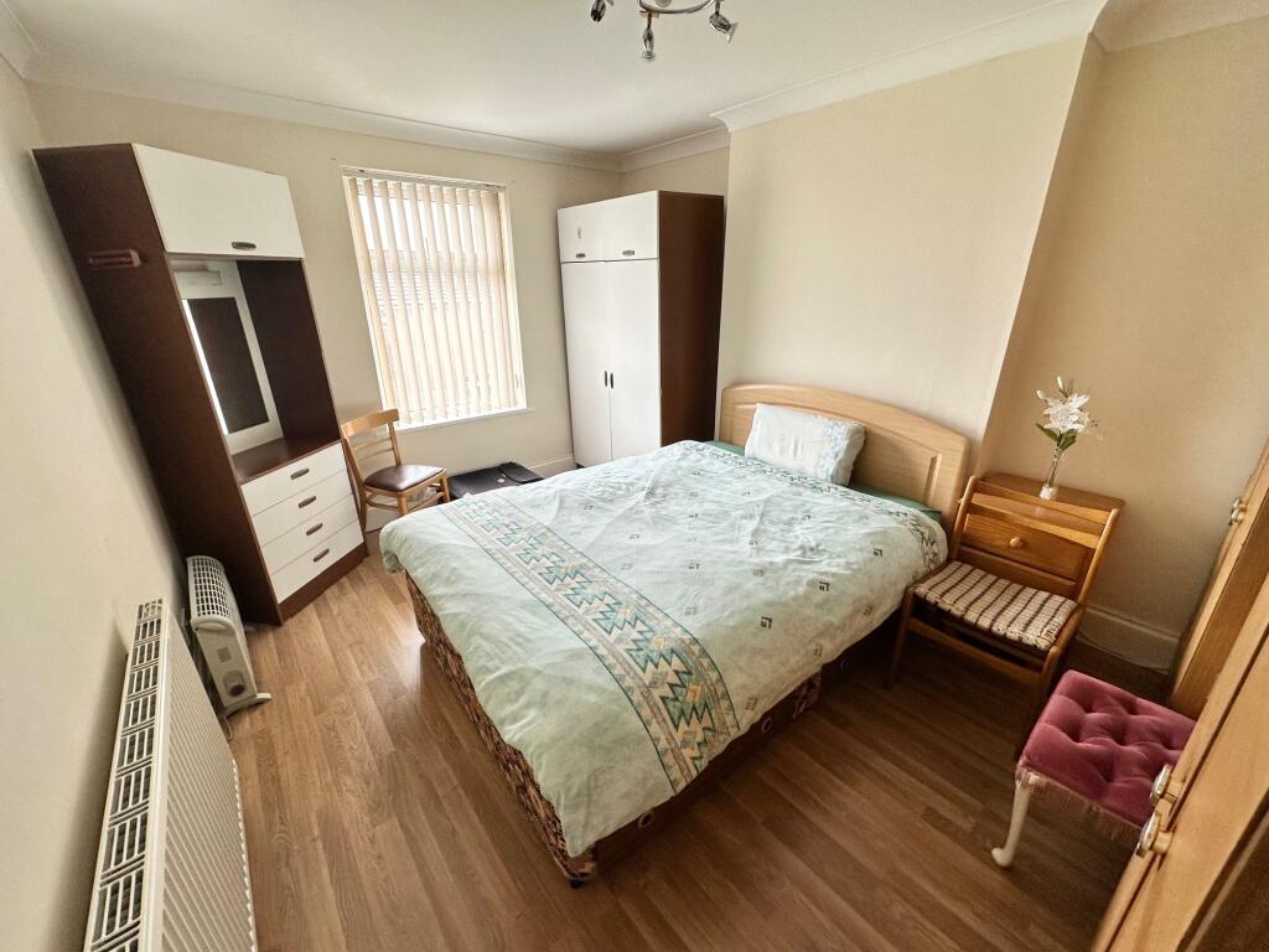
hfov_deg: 102.1
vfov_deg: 85.7
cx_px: 634
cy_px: 476
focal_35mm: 14
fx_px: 513
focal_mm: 2.22
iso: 100
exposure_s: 1/100
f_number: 2.2
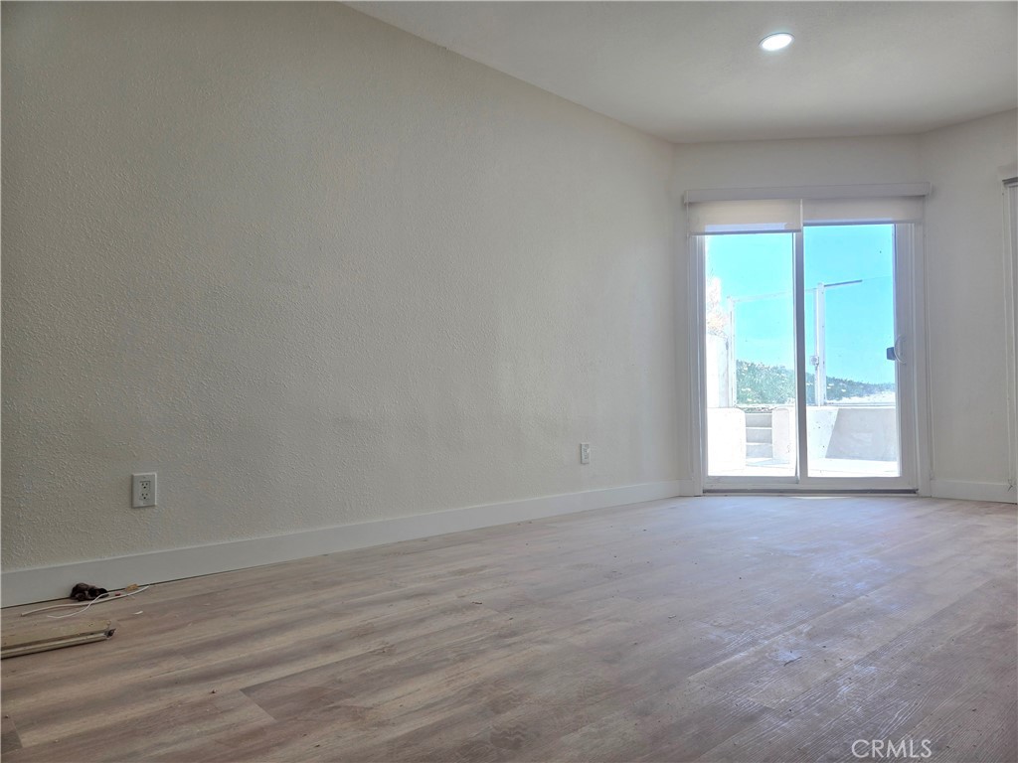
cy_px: 382
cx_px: 509
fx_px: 676
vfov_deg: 58.9
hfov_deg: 73.9
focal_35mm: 23
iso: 25
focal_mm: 5.4
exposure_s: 1/182
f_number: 1.8
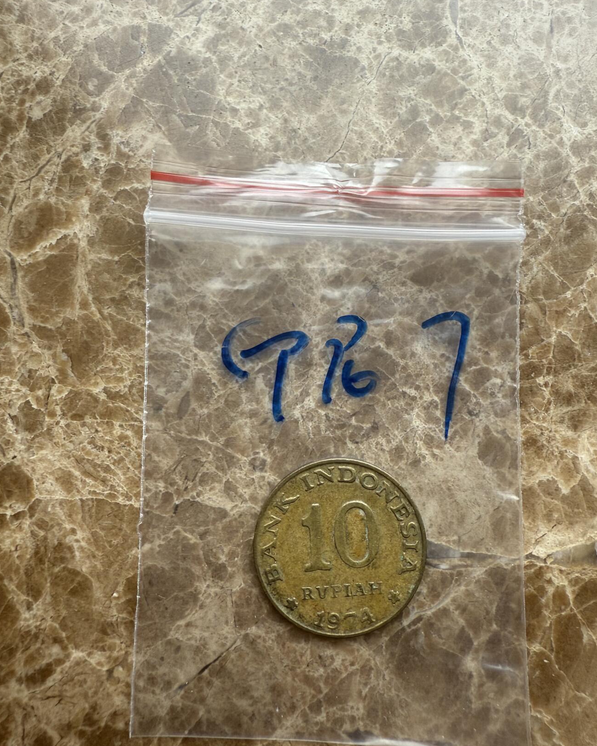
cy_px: 401
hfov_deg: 54.9
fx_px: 574
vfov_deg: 66.0
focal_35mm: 26
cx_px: 307
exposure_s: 1/99
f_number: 2.2
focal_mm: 2.22
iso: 50
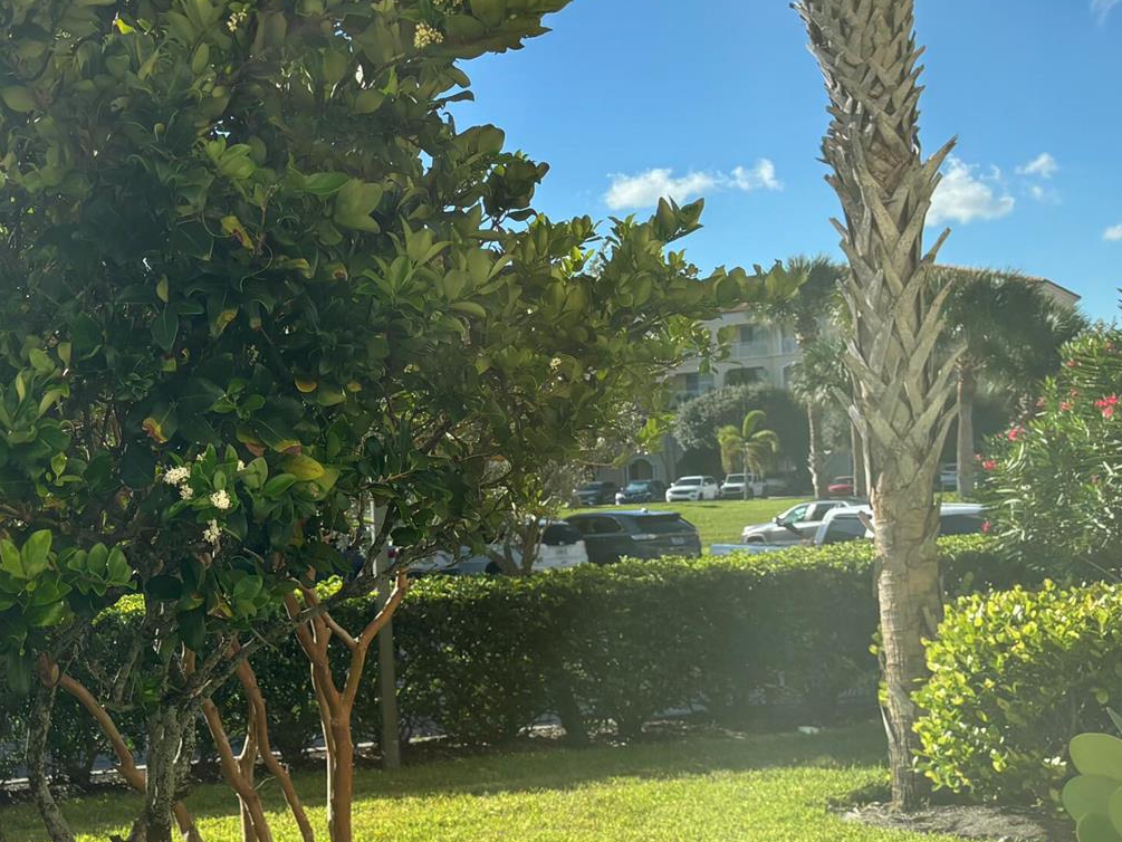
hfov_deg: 34.1
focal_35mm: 53
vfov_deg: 27.4
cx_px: 97
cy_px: 545
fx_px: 1718
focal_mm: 5.96
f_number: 1.6
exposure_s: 1/2398
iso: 50
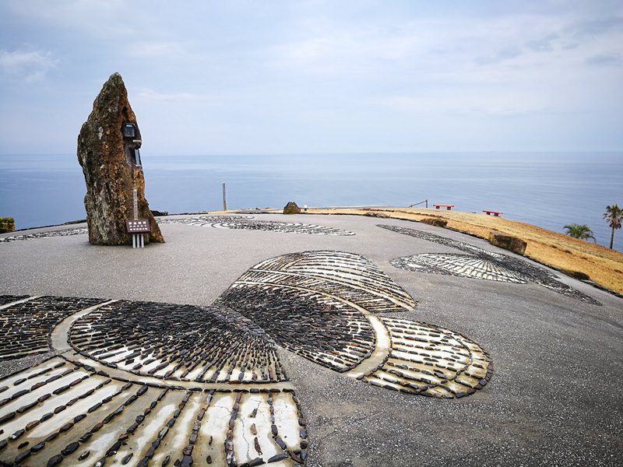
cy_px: 234
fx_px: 486
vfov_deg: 51.4
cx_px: 312
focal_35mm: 27
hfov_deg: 65.3
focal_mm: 4.5
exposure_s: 1/257
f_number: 2.2
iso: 50
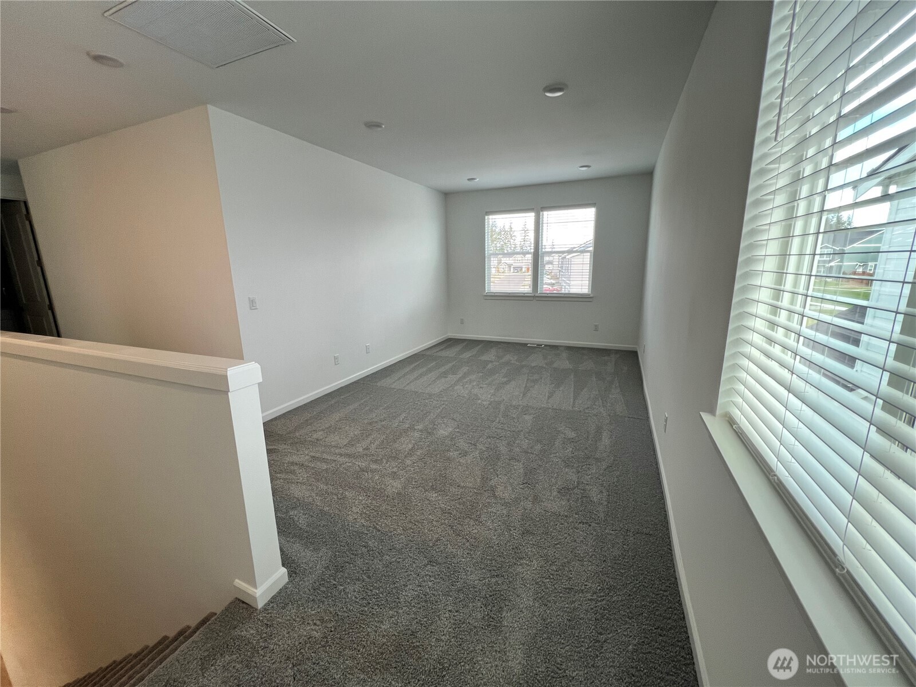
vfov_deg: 89.9
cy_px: 344
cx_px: 458
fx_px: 344
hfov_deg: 106.2
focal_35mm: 13
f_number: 1.8
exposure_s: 1/120
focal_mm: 1.57
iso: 100
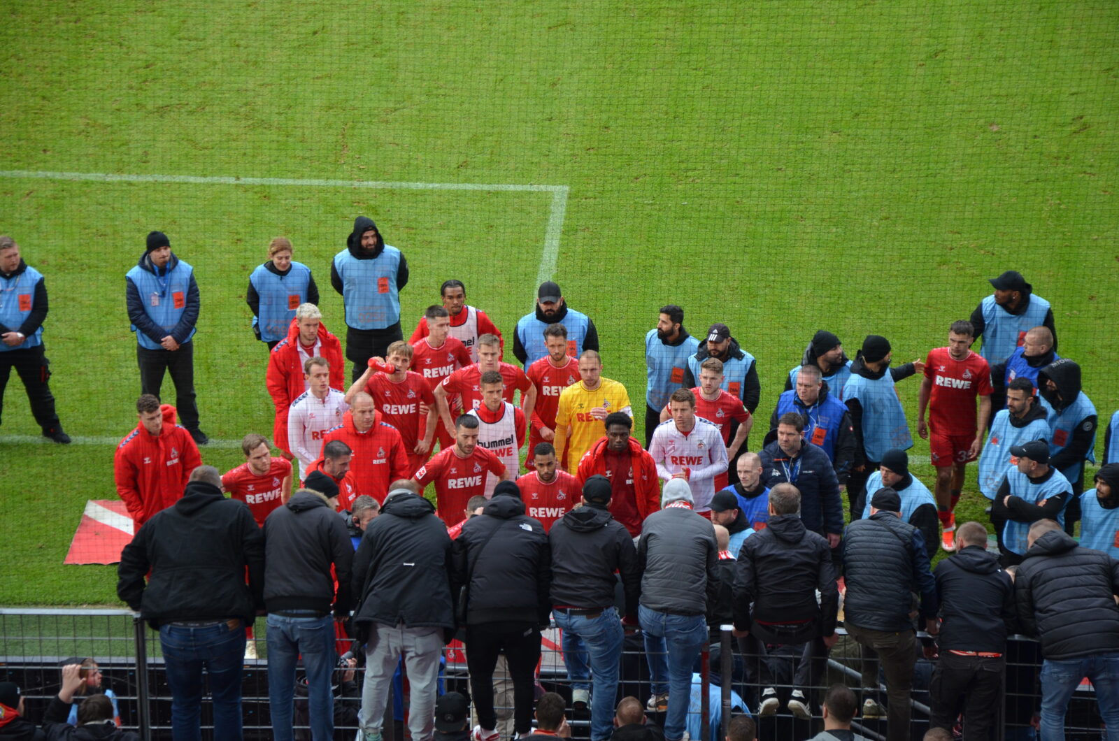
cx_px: 560
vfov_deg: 10.7
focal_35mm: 128
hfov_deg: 16.1
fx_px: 3955
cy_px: 370
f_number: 5.6
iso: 500
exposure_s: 1/250
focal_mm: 85
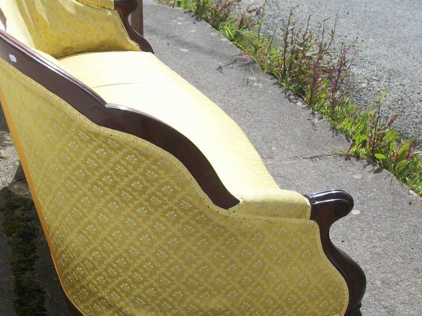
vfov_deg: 25.6
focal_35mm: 57
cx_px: 177
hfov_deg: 33.7
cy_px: 202
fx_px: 695
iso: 80
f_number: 8.8
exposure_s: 1/200
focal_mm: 5.7
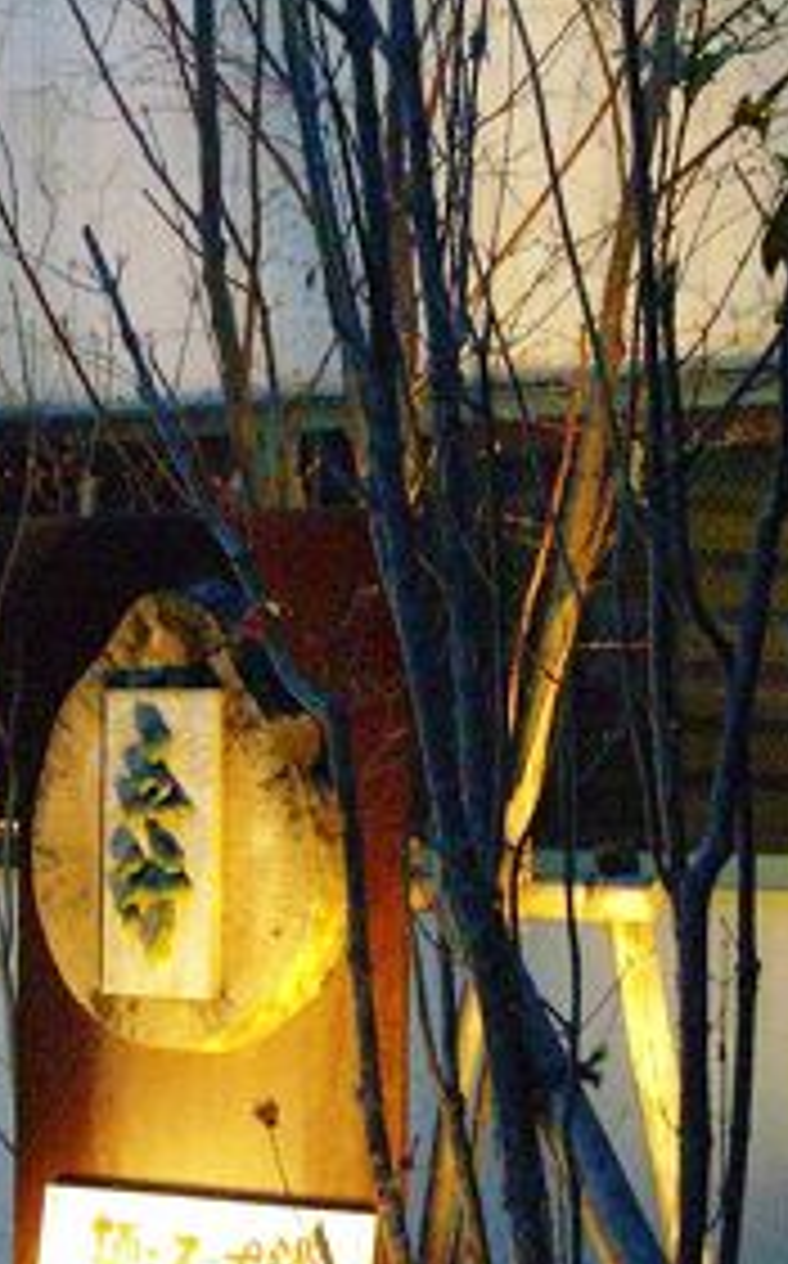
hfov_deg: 9.7
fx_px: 4651
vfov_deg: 15.5
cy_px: 708
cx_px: 171
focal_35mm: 135
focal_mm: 11.5
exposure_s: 1/50
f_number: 3.4
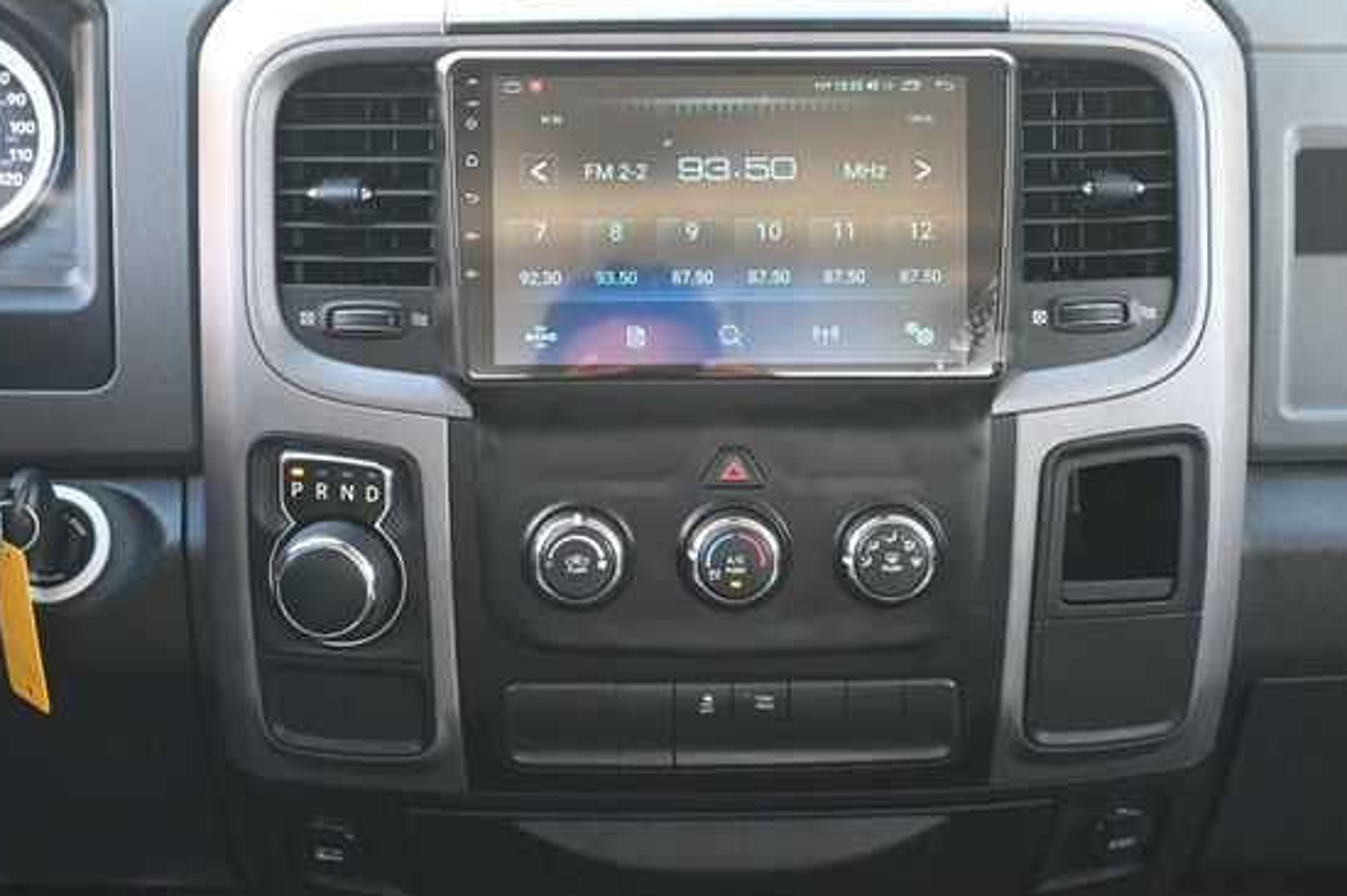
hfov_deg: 34.7
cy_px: 455
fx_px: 2153
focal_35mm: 58
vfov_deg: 23.5
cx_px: 715
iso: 2800
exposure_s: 1/125
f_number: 5
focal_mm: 33
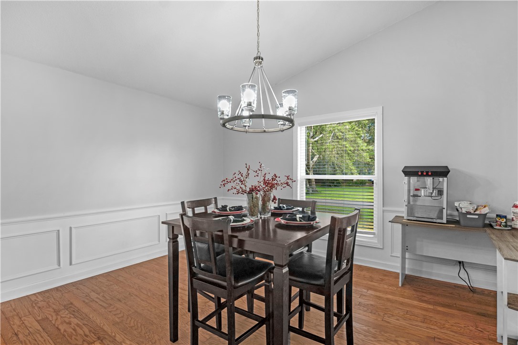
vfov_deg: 72.0
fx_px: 237
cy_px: 172
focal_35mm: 16
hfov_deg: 95.0
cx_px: 259
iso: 100
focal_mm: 11
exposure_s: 1/4
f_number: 7.1
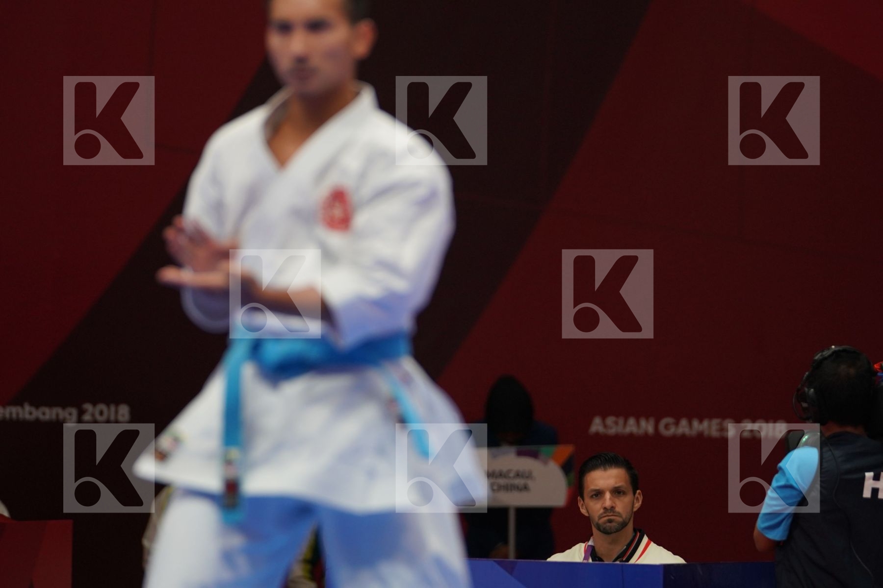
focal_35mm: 379
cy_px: 294
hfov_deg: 5.4
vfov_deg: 3.6
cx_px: 442
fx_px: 9295
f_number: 4
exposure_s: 1/500
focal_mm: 253
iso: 1000
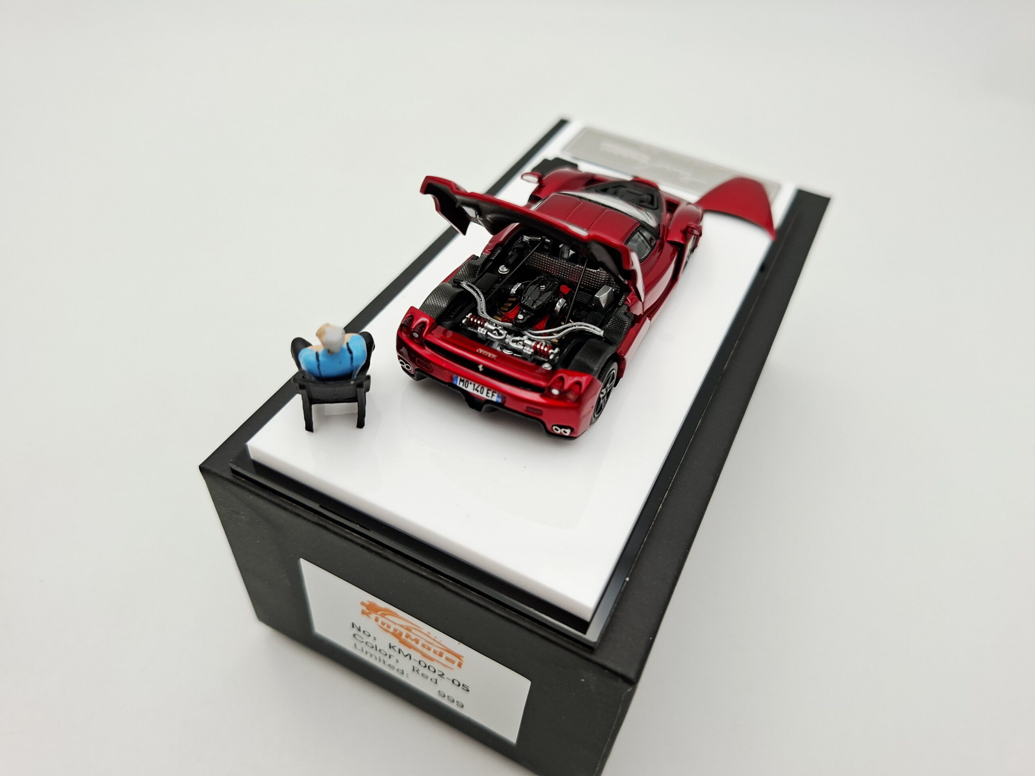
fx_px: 688
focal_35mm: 23
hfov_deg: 73.9
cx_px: 518
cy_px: 388
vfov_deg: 58.9
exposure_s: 1/277
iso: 50
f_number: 1.8
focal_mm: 5.54
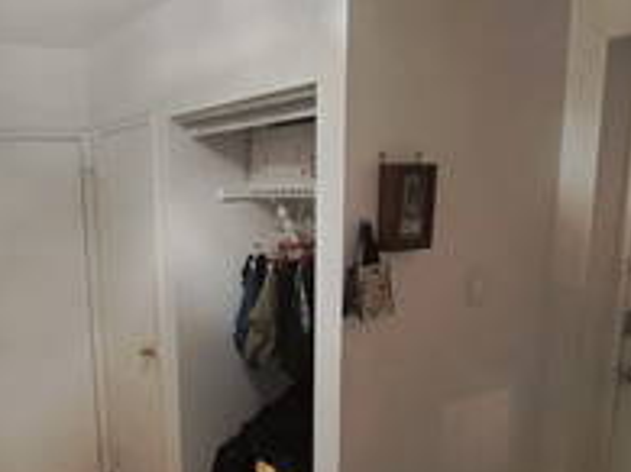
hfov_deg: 67.2
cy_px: 304
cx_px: 159
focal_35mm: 24
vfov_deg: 55.9
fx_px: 437
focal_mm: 1.74
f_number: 2.2
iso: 200
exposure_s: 1/24
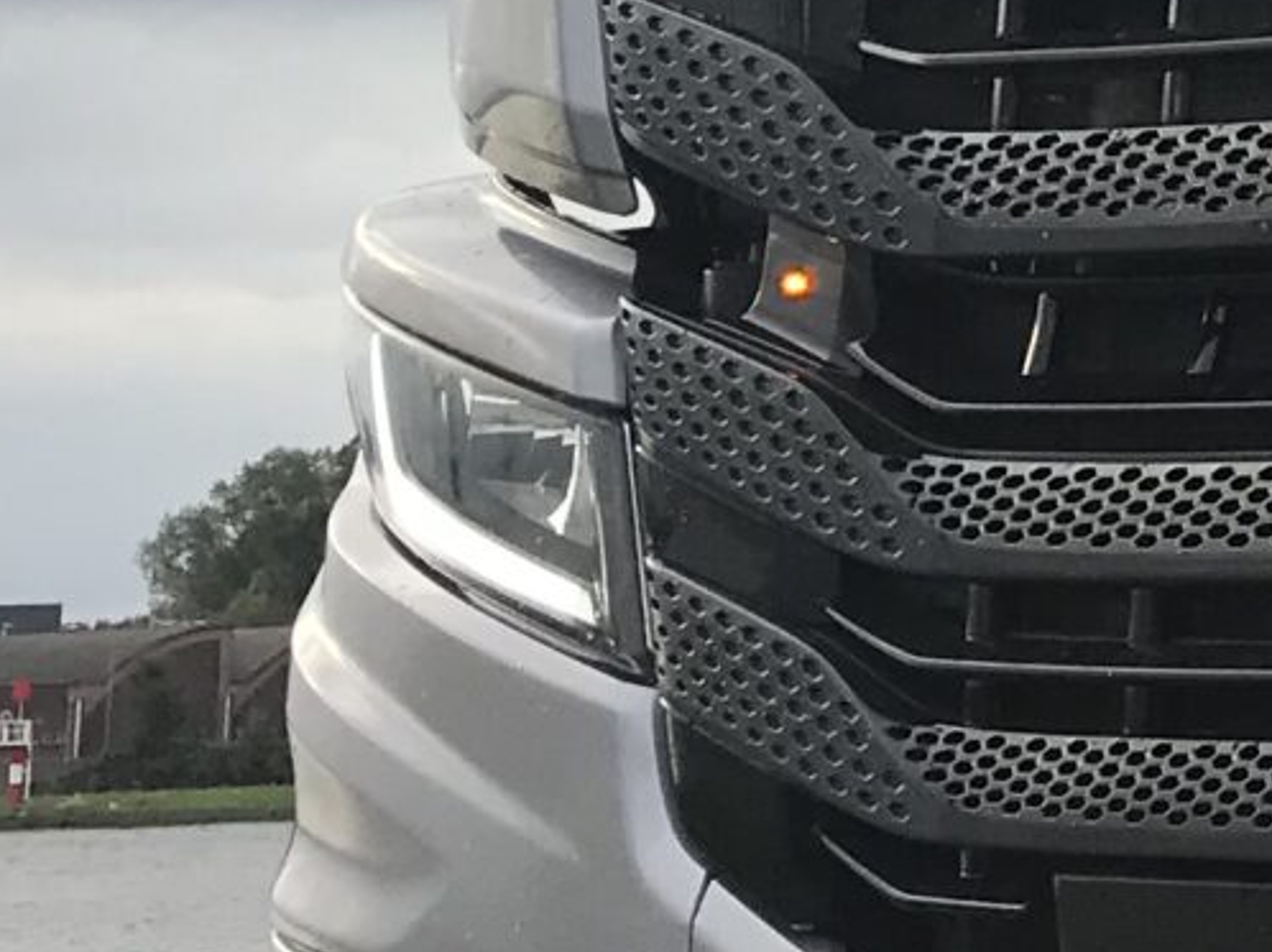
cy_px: -202
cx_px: 2873
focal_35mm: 144
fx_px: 5289
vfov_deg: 10.1
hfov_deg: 11.7
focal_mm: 3.99
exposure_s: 1/580
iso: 20
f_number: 1.8
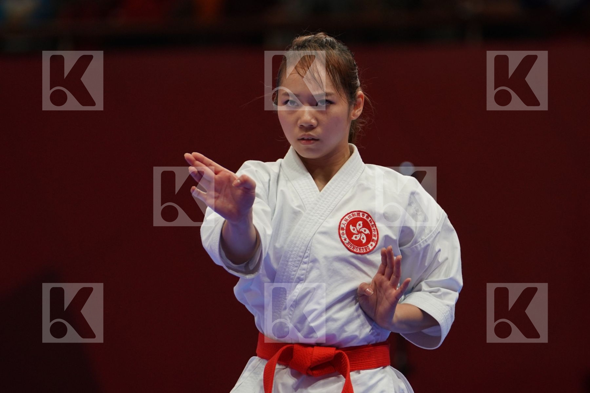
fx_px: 5424
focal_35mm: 331
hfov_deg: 6.2
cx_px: 295
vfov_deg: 4.2
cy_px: 196
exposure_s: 1/500
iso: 800
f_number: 4
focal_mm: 221
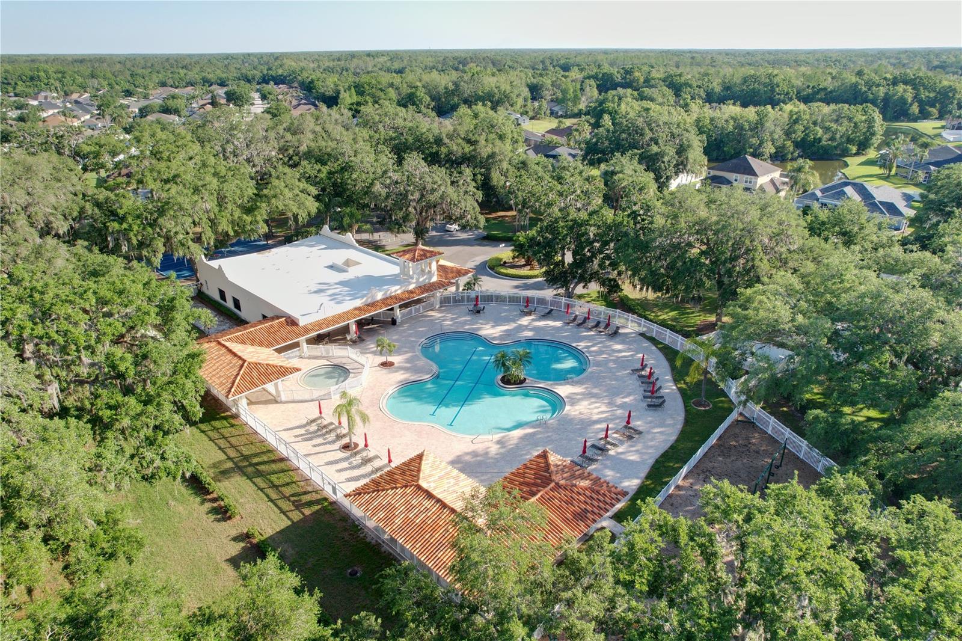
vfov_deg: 57.2
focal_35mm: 22
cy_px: 320
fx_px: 588
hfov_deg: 78.6
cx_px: 481
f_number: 2.8
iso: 100
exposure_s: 1/200
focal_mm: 8.38
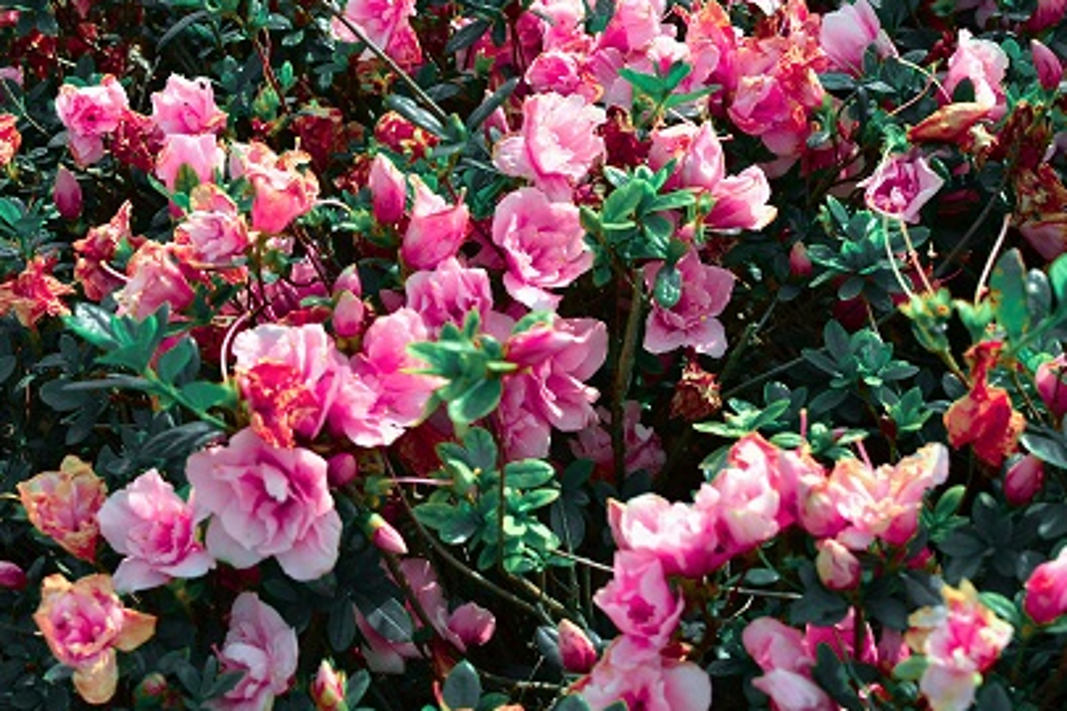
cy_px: 195
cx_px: 469
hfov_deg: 26.1
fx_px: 2304
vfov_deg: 17.5
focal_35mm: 78
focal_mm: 35
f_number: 6.3
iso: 100
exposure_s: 1/400
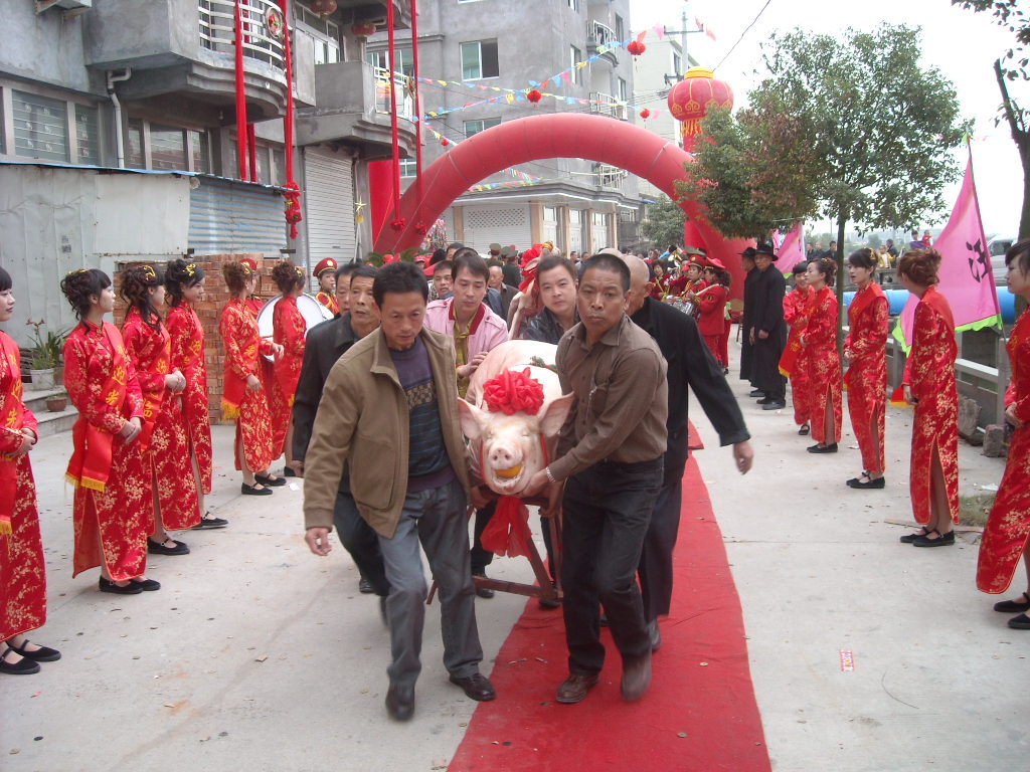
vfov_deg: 40.7
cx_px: 515
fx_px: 1041
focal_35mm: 35
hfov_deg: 52.6
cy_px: 386
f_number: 2.8
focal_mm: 5.7
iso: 91
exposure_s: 1/60
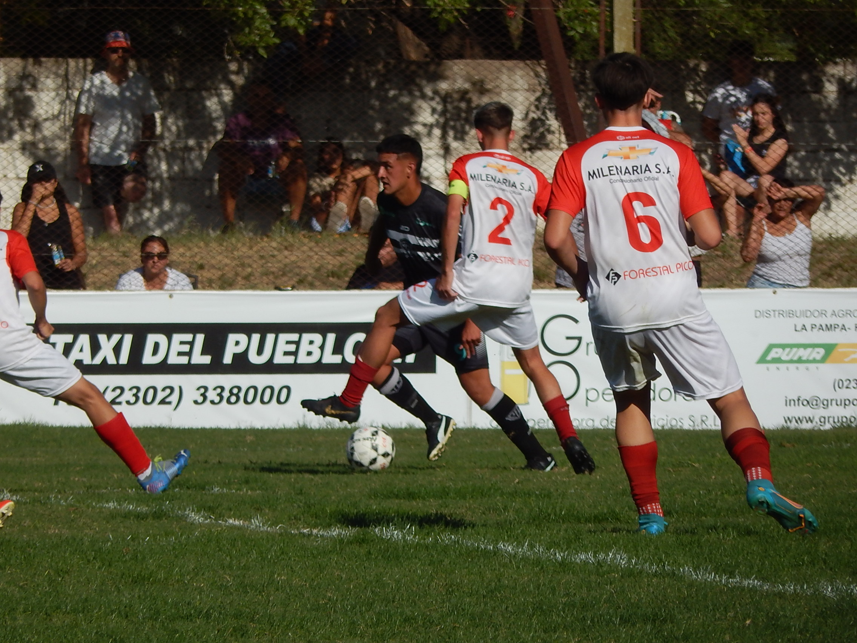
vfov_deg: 2.5
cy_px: 322
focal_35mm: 603
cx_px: 428
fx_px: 14929
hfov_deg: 3.3
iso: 125
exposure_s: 1/1250
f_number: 5.8
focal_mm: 107.1
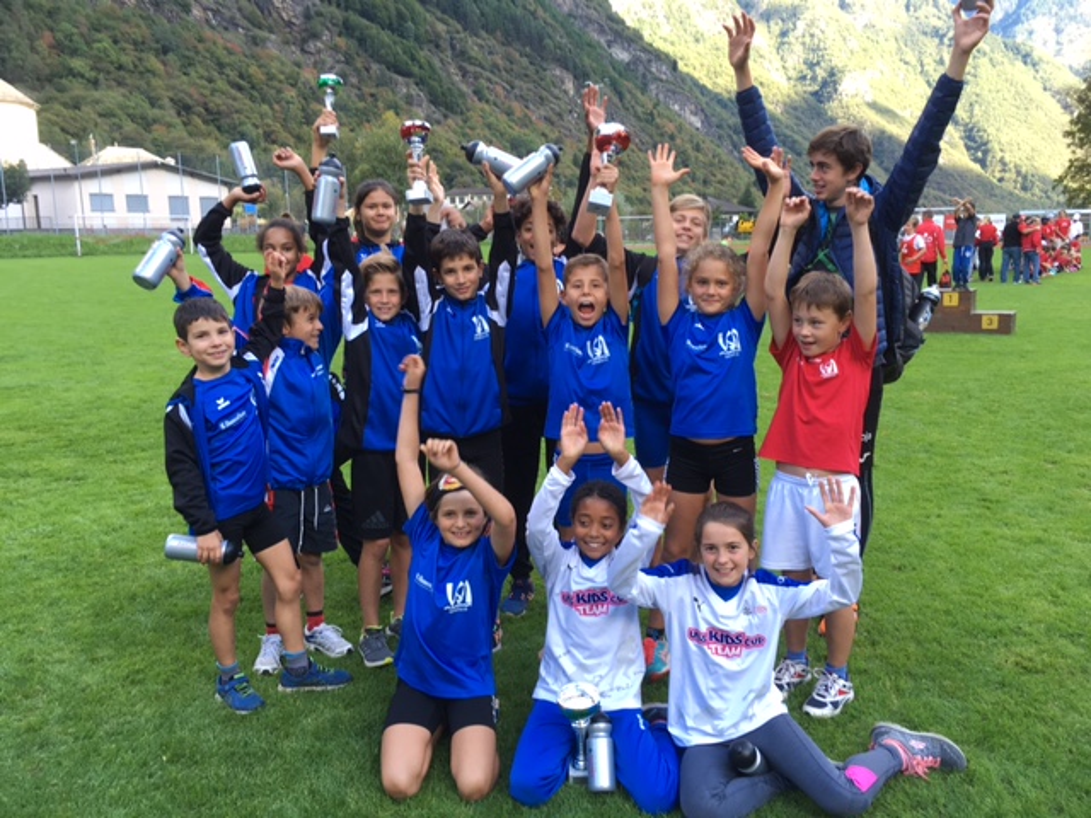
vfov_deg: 48.2
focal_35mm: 29
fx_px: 914
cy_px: 409
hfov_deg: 61.7
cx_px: 546
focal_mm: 4.15
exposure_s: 1/100
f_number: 2.2
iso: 25
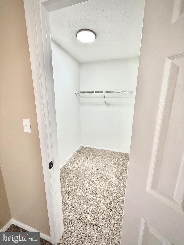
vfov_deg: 102.1
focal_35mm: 14
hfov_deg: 85.7
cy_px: 122
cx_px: 92
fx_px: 99
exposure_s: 1/120
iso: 125
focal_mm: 2.22
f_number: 2.2
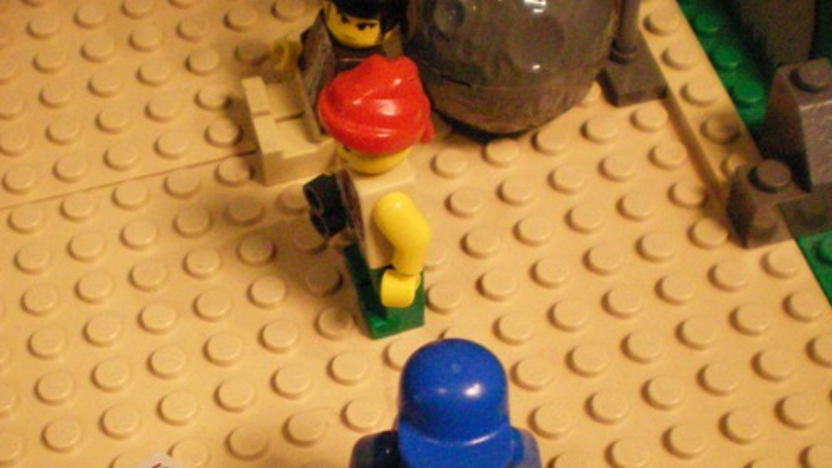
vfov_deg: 17.9
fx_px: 1478
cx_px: 364
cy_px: 354
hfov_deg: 31.4
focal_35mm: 67
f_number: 3.1
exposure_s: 1/50
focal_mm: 6.3
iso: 400
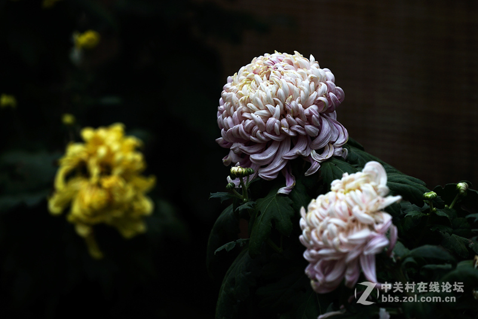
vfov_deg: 5.7
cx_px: 239
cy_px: 160
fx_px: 3173
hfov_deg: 8.6
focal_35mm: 239
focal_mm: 239
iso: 100
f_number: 6.3
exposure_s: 1/250
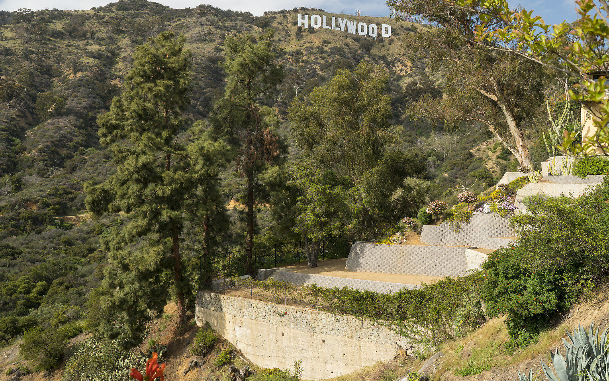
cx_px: 352
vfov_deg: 31.7
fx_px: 664
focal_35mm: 40
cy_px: 123
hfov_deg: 49.1
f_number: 8
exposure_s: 1/80
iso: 100
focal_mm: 25
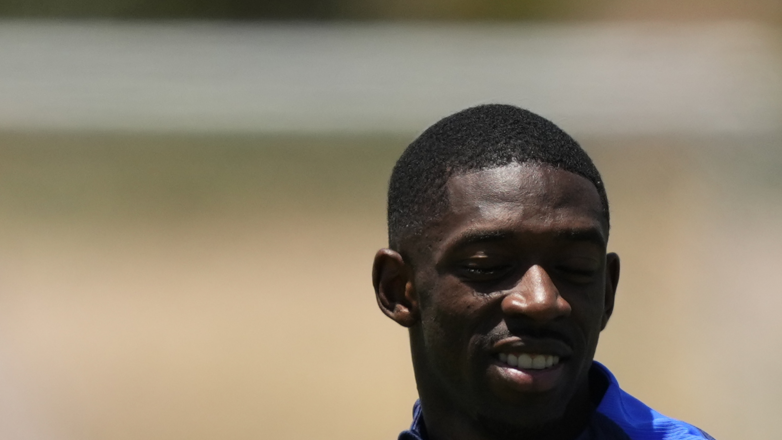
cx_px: 765
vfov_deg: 1.4
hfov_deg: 2.4
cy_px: 506
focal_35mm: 892
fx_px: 18496
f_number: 2.8
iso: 250
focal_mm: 400
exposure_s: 1/4000
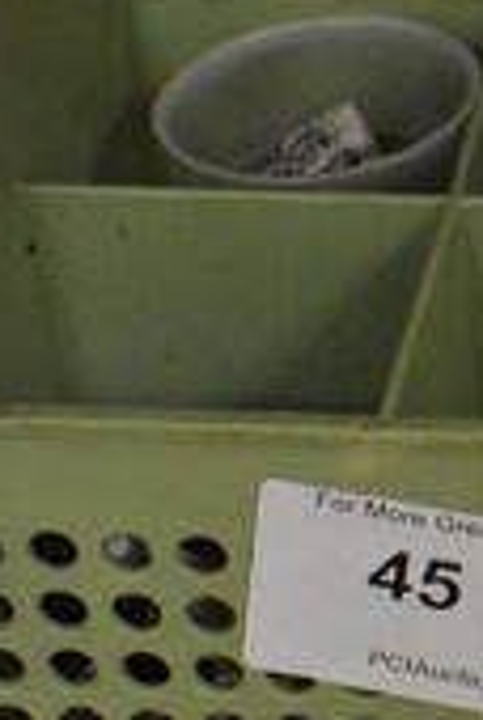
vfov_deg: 14.1
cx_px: 983
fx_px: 2906
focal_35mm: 145
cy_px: 214
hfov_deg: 8.9
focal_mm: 18
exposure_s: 1/30
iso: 3200
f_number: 3.5
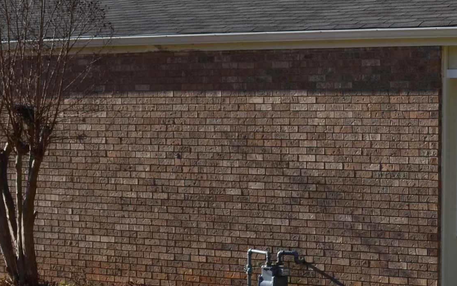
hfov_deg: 20.1
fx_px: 1258
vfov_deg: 12.9
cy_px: 218
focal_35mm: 101
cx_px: 424
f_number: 11
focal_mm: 24
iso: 125
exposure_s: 1/125
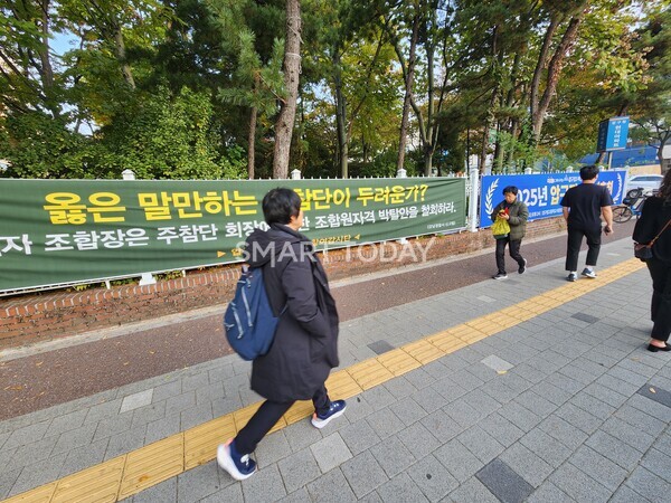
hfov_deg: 106.2
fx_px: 252
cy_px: 252
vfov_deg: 89.9
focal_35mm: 13
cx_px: 336
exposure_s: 1/120
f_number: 2.2
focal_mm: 2.2
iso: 64
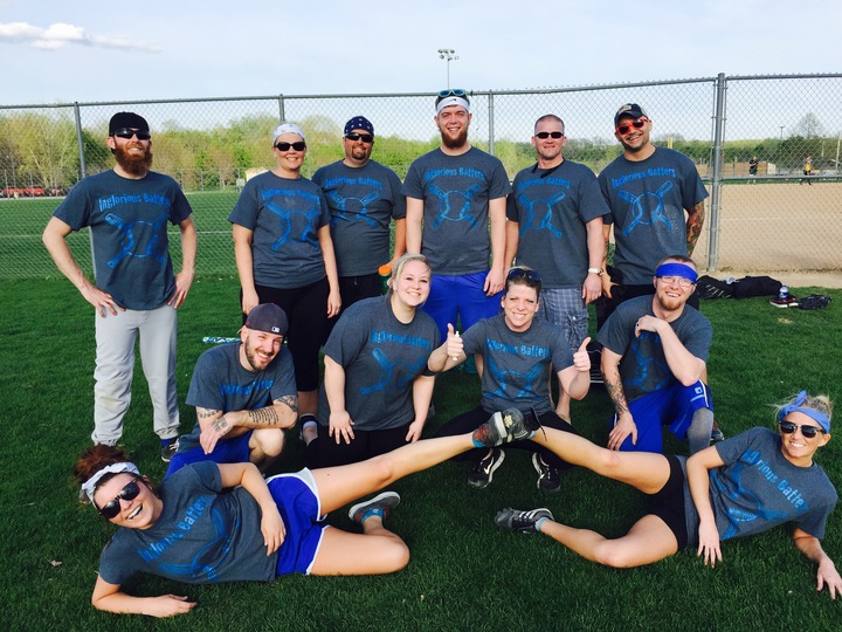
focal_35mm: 29
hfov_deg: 61.7
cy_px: 316
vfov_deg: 48.2
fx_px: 705
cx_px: 421
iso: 32
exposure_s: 1/964
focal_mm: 4.15
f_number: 2.2
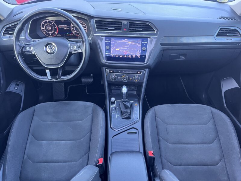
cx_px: 120
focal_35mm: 26
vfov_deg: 53.1
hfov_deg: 67.3
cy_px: 90
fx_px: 181
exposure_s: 1/60
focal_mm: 5.1
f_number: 1.6
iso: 250
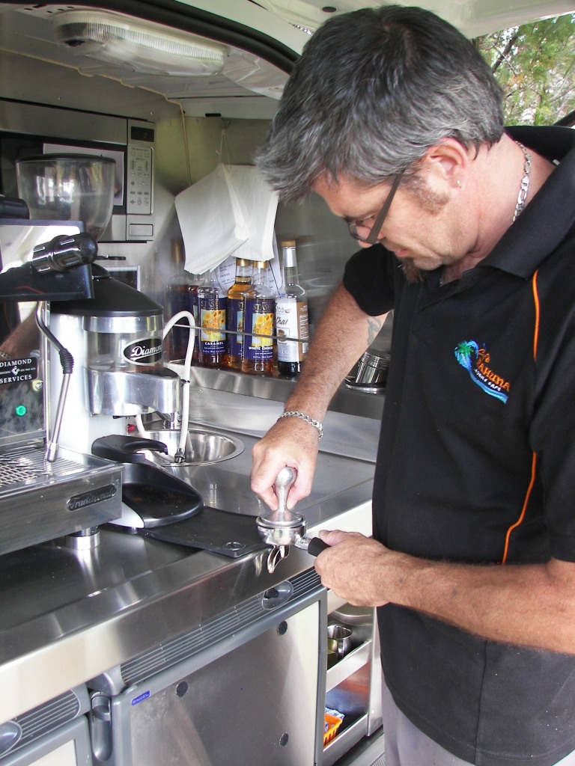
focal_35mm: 36
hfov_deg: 39.7
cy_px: 383
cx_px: 288
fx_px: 797
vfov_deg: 51.4
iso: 64
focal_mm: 6
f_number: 2.8
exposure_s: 1/30
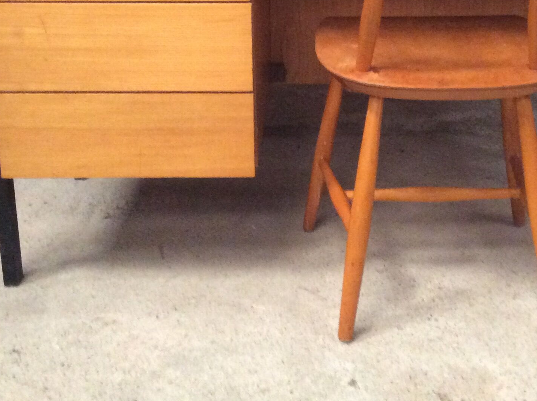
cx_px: 320
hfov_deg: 33.2
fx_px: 898
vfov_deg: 24.4
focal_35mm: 58
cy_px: 40
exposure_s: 1/17
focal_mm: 3.3
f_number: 2.4
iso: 400
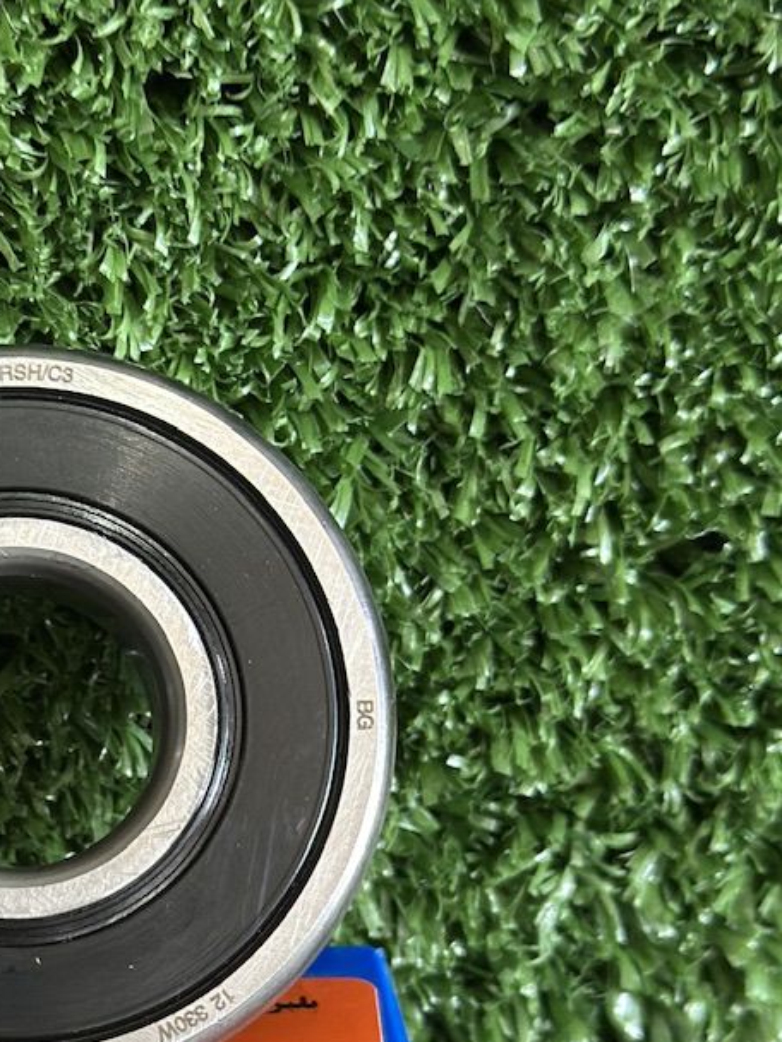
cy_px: 766
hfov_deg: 14.4
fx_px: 3042
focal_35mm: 101
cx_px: -12
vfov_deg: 19.3
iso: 250
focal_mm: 6.86
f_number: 1.78
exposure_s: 1/33
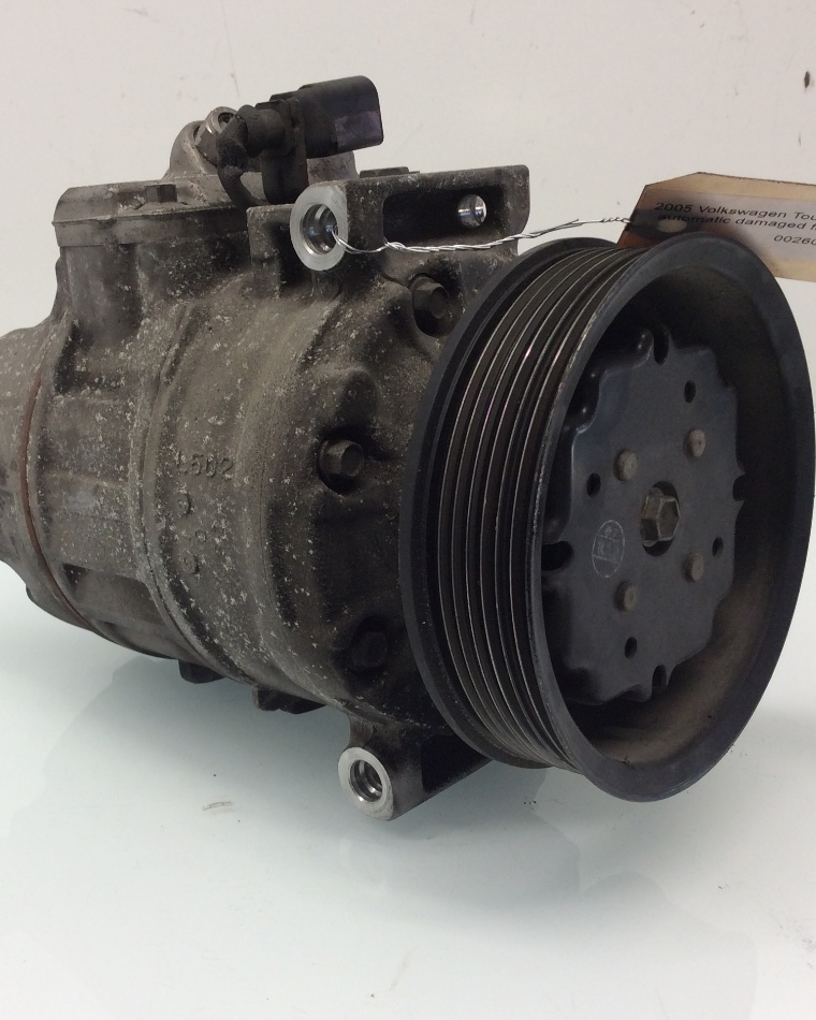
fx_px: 1268
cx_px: 318
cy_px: 508
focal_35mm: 42
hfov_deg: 35.5
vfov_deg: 43.8
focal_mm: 3.3
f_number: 2.4
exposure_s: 1/40
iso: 40
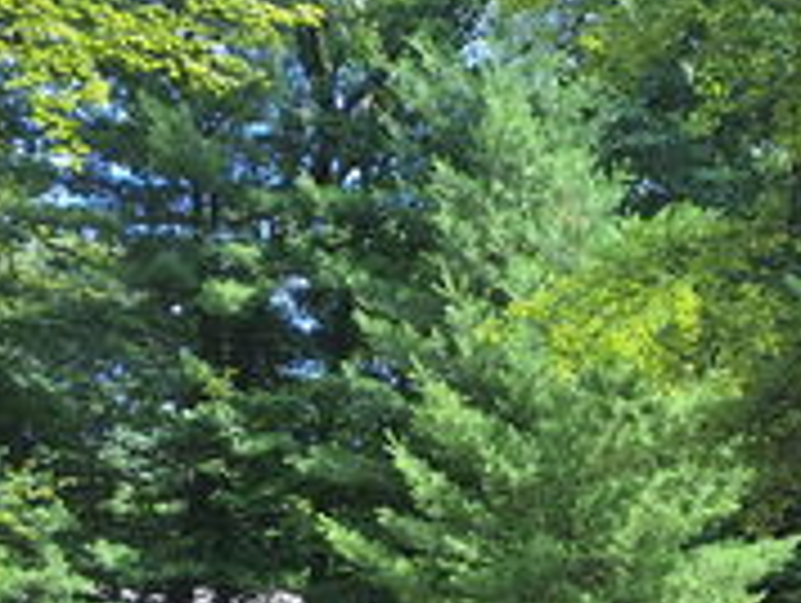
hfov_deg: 26.6
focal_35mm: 66
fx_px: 1529
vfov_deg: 20.3
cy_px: 792
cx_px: 918
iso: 40
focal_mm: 5.54
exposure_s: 1/650
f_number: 1.8
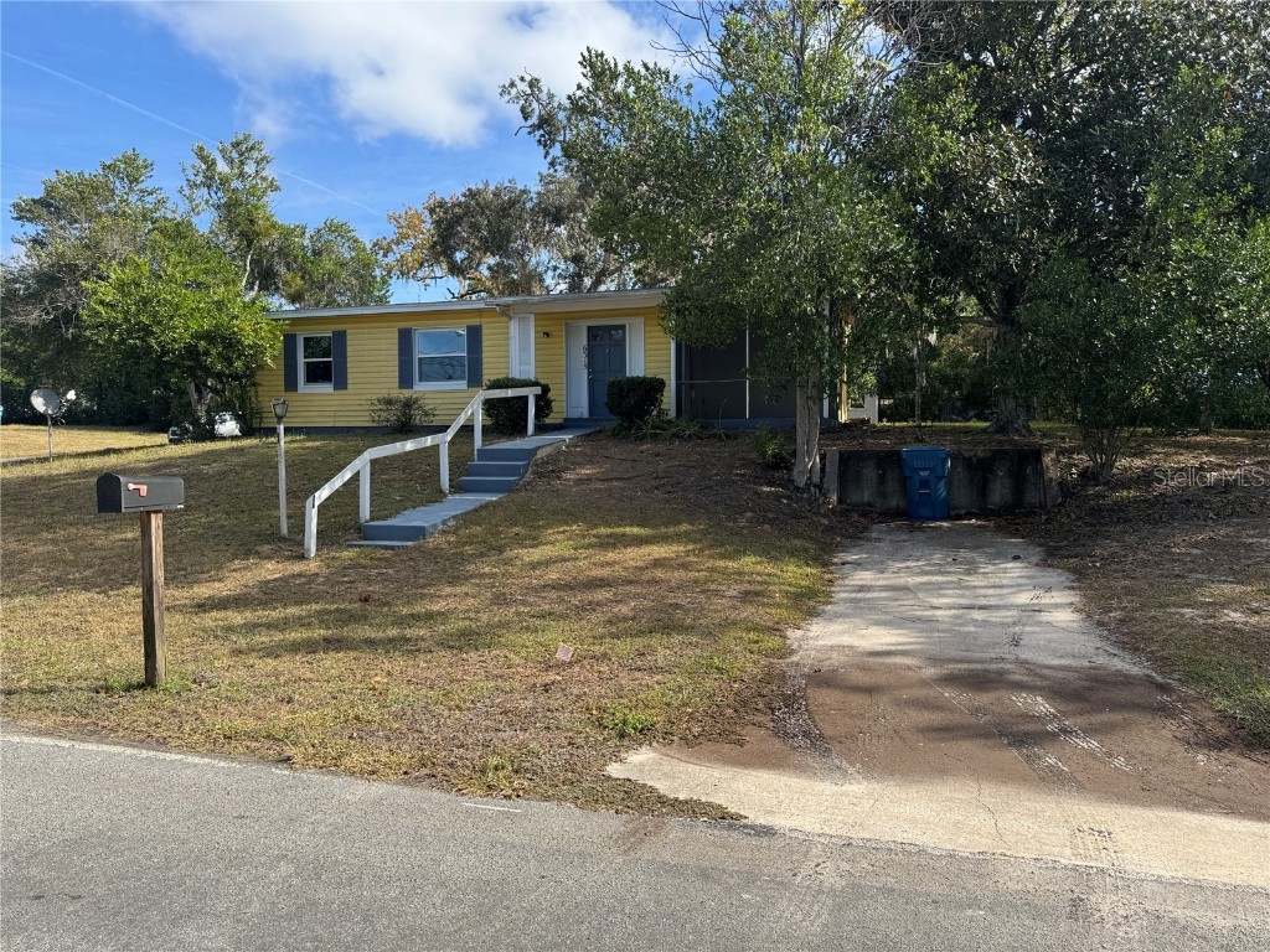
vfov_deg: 56.8
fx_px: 881
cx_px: 635
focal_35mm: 24
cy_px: 476
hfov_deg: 71.6
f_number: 1.78
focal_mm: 6.76
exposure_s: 1/2331
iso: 80
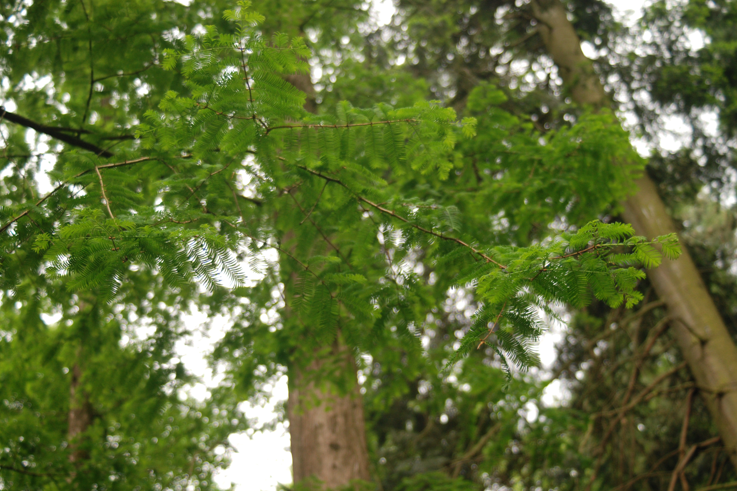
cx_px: 364
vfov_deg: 25.3
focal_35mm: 54
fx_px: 1095
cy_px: 246
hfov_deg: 37.2
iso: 400
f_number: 3.3
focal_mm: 35
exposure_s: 1/160
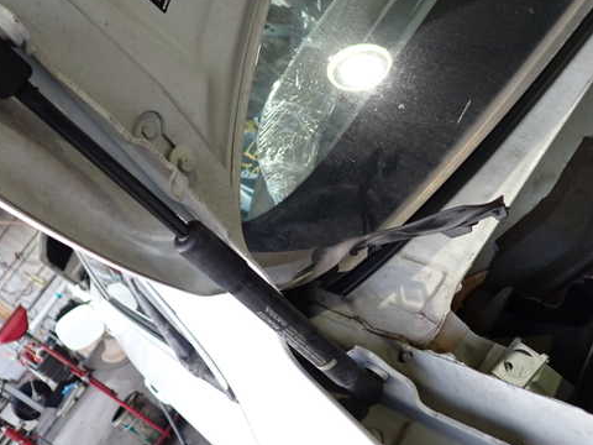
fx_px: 600
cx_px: 243
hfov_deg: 52.3
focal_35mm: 35
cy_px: 232
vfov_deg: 40.7
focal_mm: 5.05
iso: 250
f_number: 2.2
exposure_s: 1/40
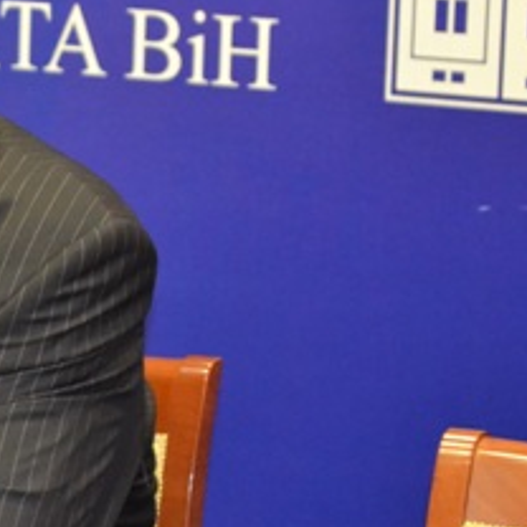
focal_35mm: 215
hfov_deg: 8.0
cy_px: 247
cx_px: -198
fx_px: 3708
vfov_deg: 8.1
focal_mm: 55
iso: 3200
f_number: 5.6
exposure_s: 1/60
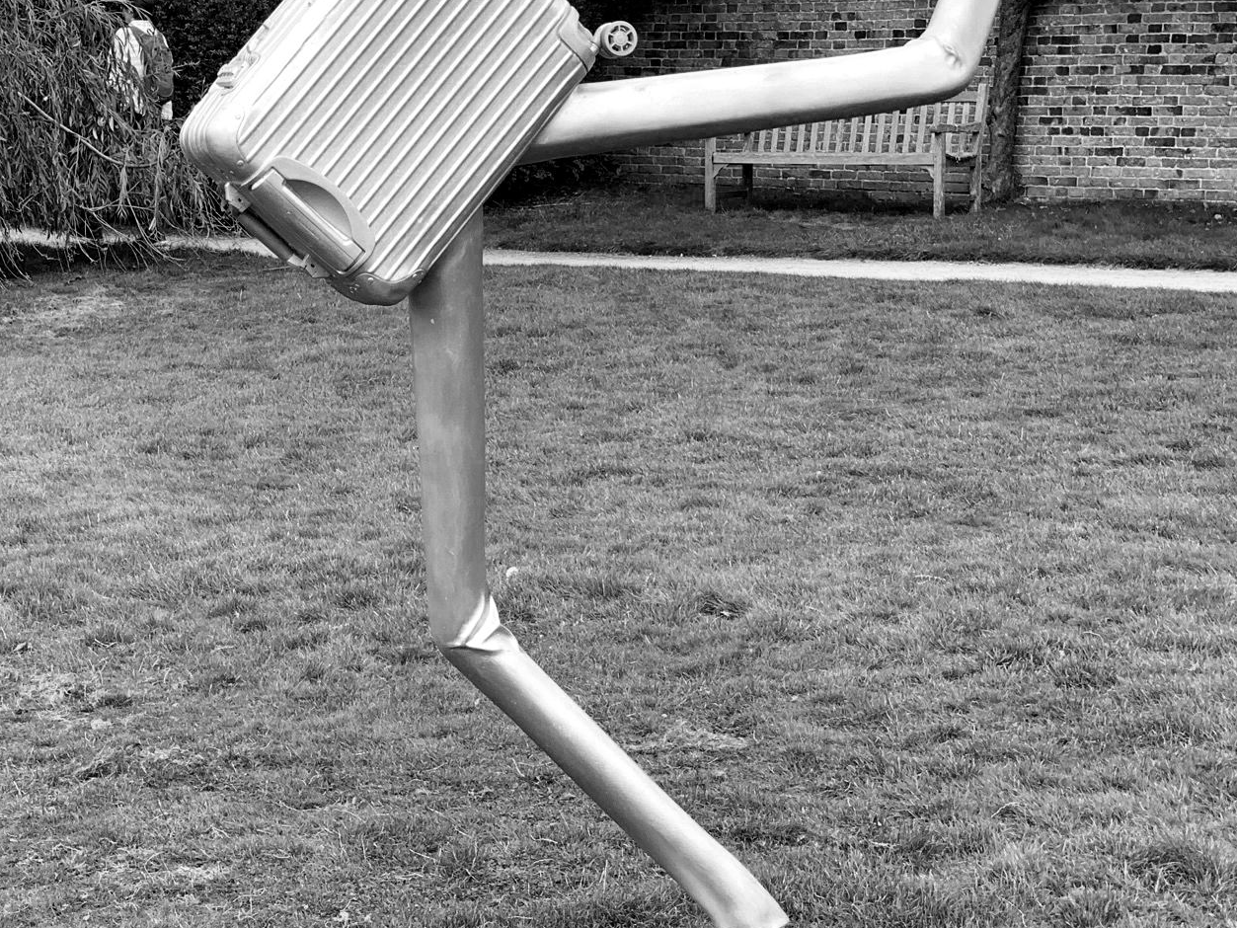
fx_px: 3038
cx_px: 327
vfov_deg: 17.4
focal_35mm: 85
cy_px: 397
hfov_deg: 22.8
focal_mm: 6
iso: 16
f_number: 2.4
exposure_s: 1/247
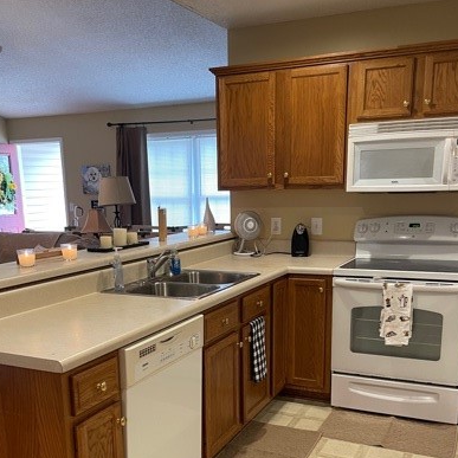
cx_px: 219
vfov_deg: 43.0
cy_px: 321
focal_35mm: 38
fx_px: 569
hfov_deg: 43.8
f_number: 1.6
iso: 250
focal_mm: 5.1
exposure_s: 1/60
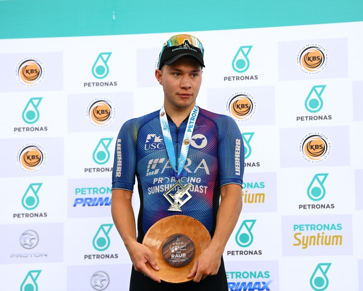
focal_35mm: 153
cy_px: 145
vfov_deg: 10.1
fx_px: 1643
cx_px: 186
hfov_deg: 12.6
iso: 400
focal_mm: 135
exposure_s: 1/800
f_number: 3.5
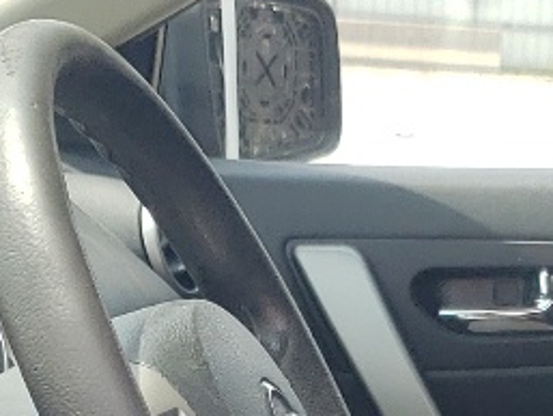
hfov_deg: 12.0
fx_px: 2589
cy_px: 709
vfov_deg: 8.8
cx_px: 605
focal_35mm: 162
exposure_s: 1/714
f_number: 1.5
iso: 50
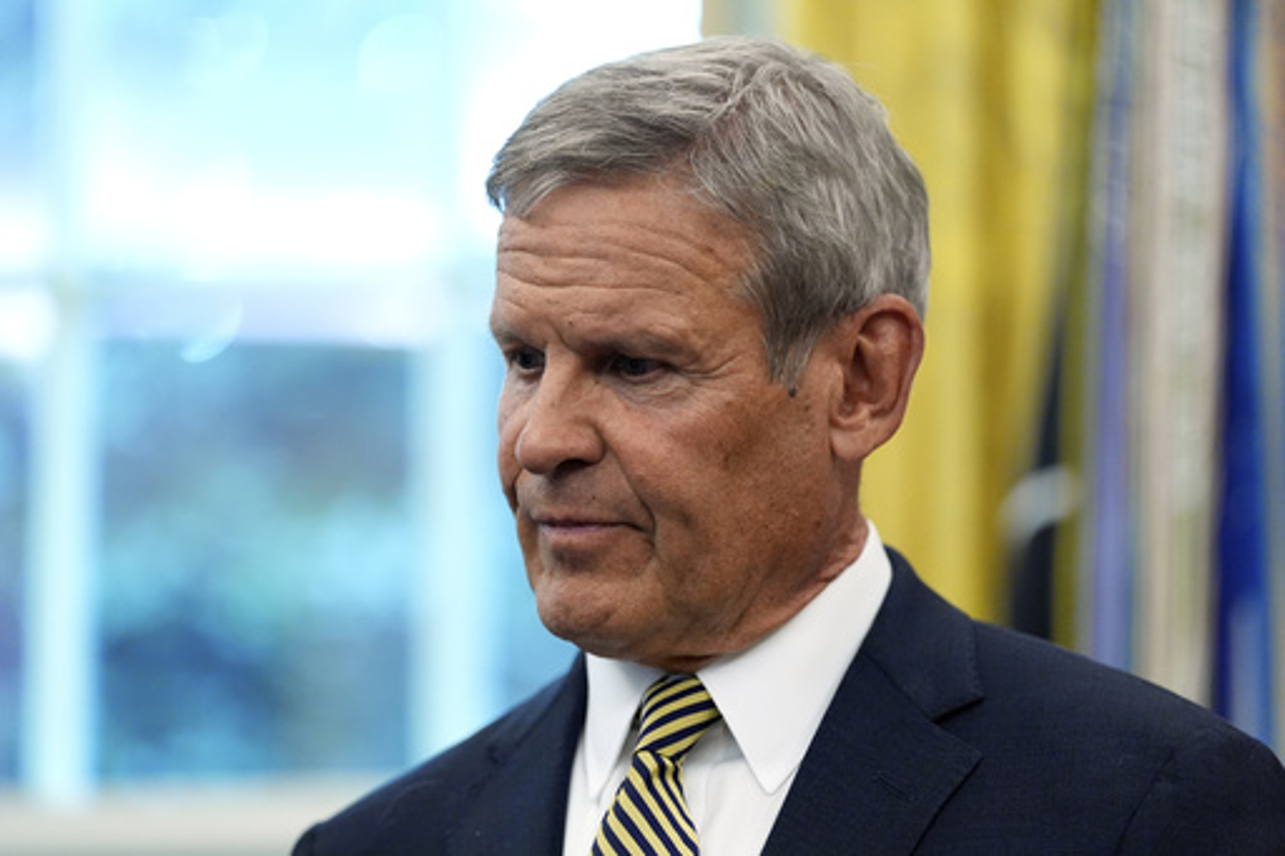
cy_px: 428
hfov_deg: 11.4
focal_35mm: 180
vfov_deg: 7.6
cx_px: 642
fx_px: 6423
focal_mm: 180
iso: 3200
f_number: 2.8
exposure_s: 1/200
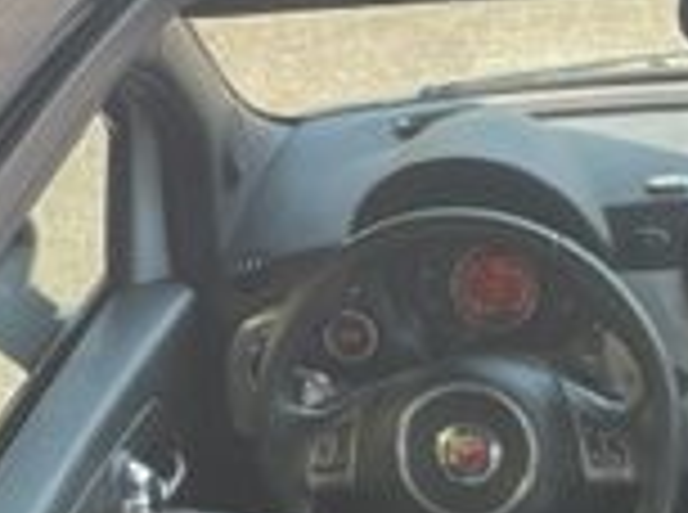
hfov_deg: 16.9
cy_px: 860
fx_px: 2161
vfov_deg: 12.6
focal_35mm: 109
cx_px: 917
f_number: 1.6
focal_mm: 4.2
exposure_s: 1/124
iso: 32
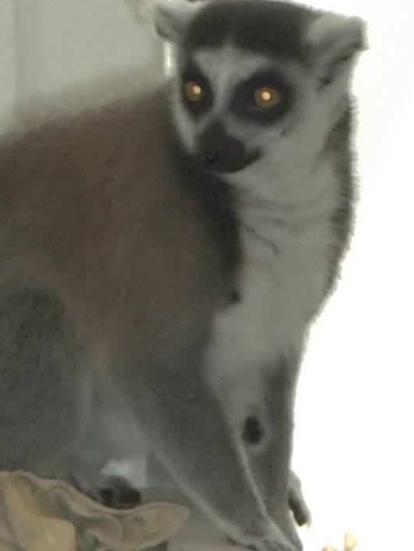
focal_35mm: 376
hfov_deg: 4.0
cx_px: 118
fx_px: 5992
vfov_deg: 5.3
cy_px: 351
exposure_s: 1/100
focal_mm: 29.5
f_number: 5.9
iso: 320
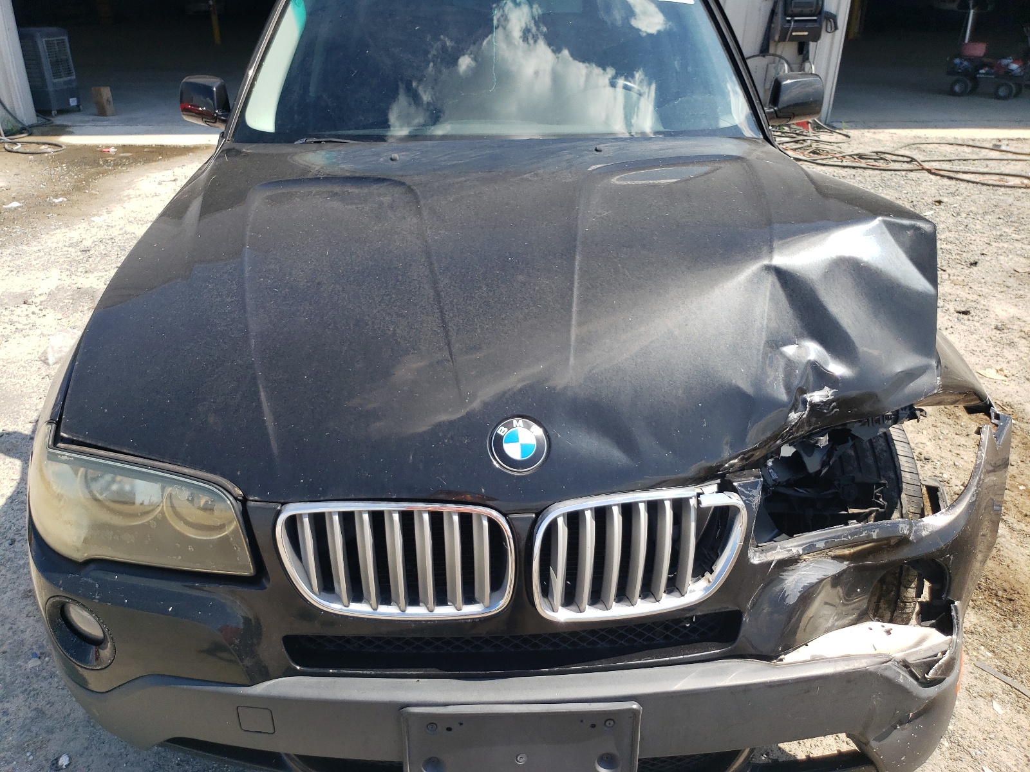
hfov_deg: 67.3
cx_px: 515
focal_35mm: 26
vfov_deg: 53.1
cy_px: 386
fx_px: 774
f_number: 1.5
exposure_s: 1/1667
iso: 50
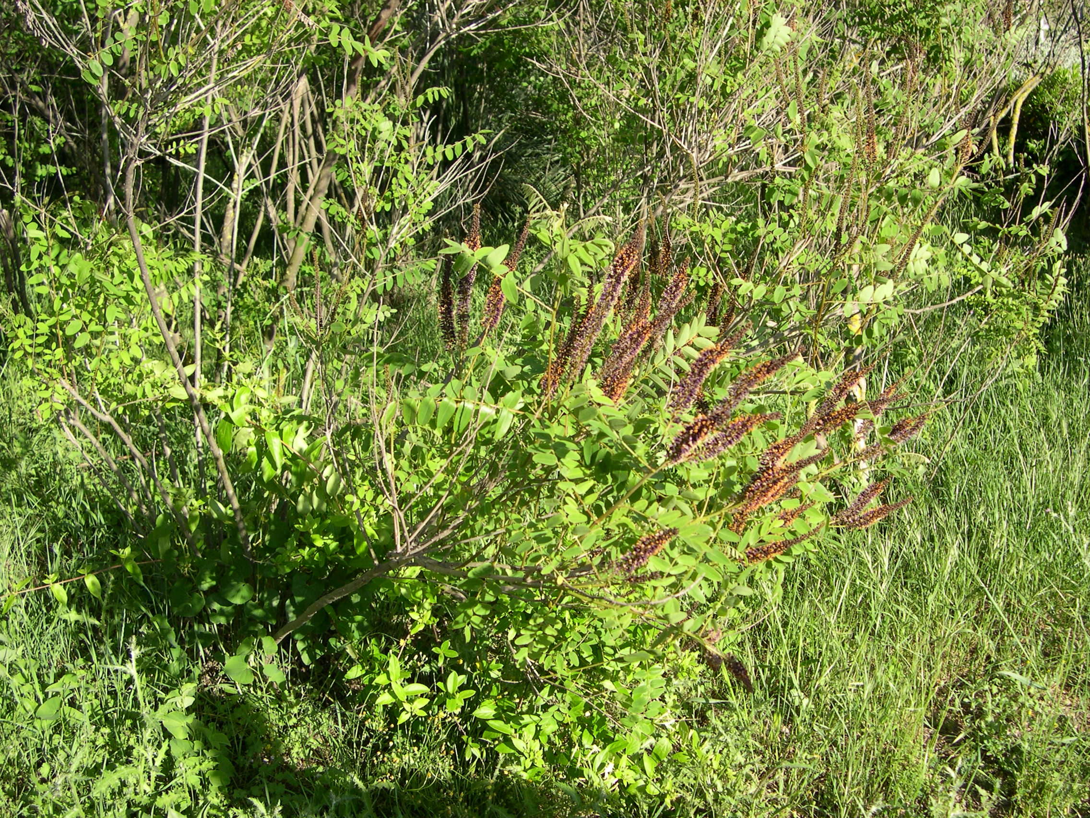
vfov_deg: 37.7
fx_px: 1197
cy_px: 409
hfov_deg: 49.0
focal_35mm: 38
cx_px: 545
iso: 100
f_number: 2.8
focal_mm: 8
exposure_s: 1/583
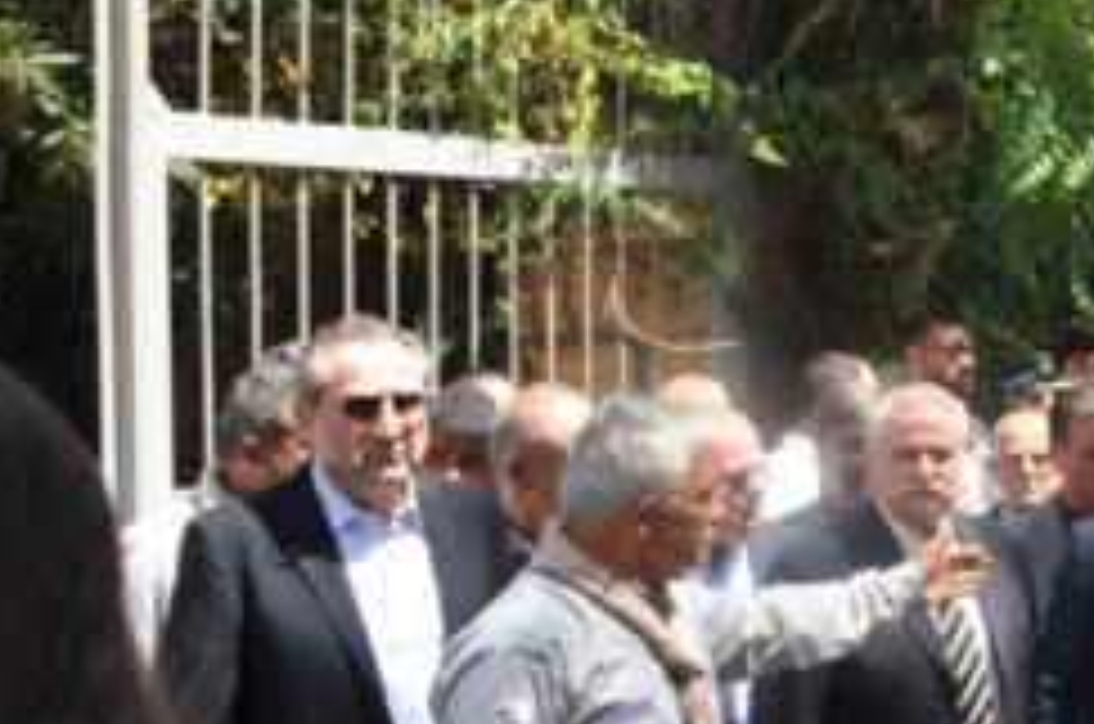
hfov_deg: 19.1
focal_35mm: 89
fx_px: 2699
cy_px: 389
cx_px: 1792
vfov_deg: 15.3
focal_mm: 18
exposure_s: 1/200
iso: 200
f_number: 7.1
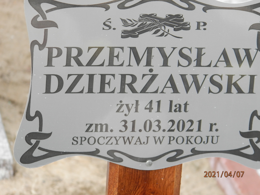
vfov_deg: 6.6
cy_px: 98
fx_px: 1682
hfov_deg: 8.8
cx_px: 130
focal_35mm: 224
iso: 160
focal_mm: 40
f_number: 5.4
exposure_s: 1/200
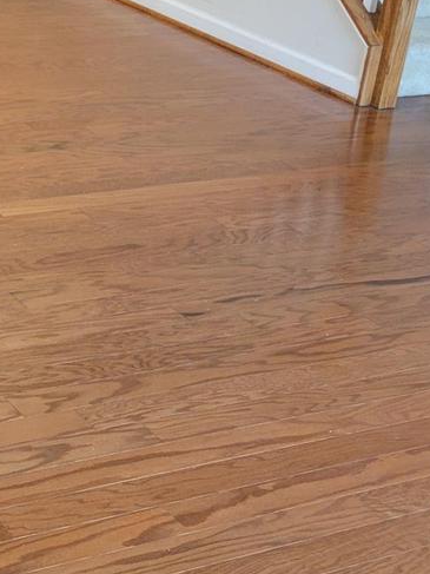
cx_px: -141
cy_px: 65
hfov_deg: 16.9
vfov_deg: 23.3
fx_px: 1359
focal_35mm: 82
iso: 250
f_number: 1.8
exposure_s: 1/40
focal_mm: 5.4
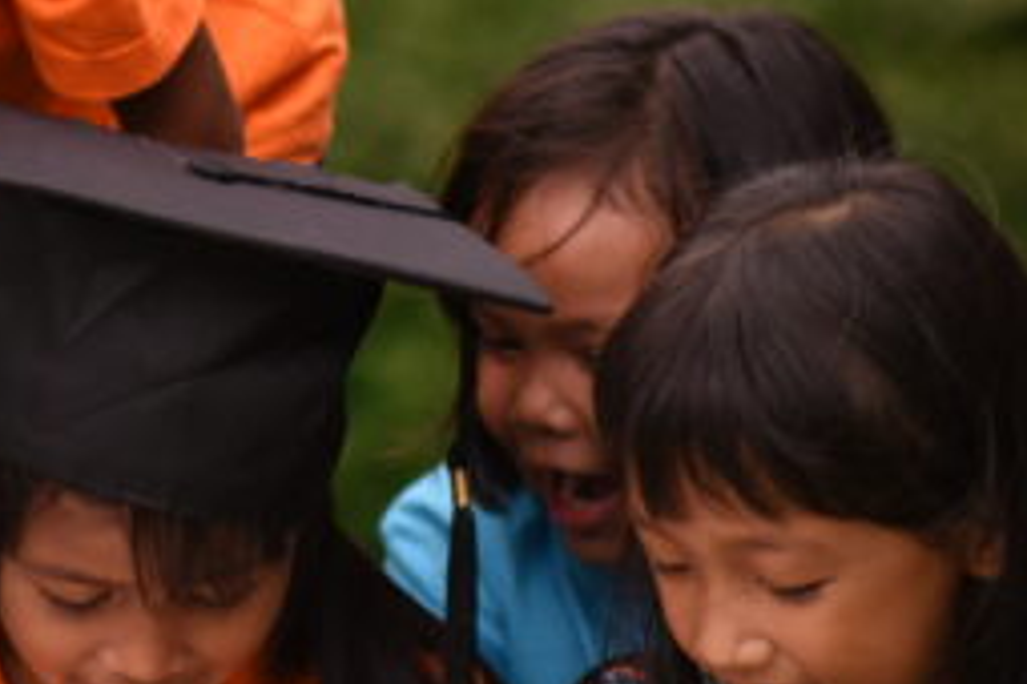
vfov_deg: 3.2
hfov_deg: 4.8
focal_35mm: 433
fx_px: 12352
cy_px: 519
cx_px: 169
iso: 400
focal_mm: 85
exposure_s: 1/1600
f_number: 1.8
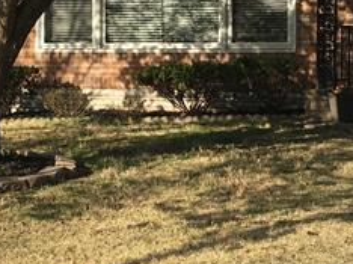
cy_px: 41
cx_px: 151
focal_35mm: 127
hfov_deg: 15.5
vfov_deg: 11.6
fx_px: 1294
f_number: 2.2
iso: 25
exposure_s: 1/777
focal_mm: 4.15
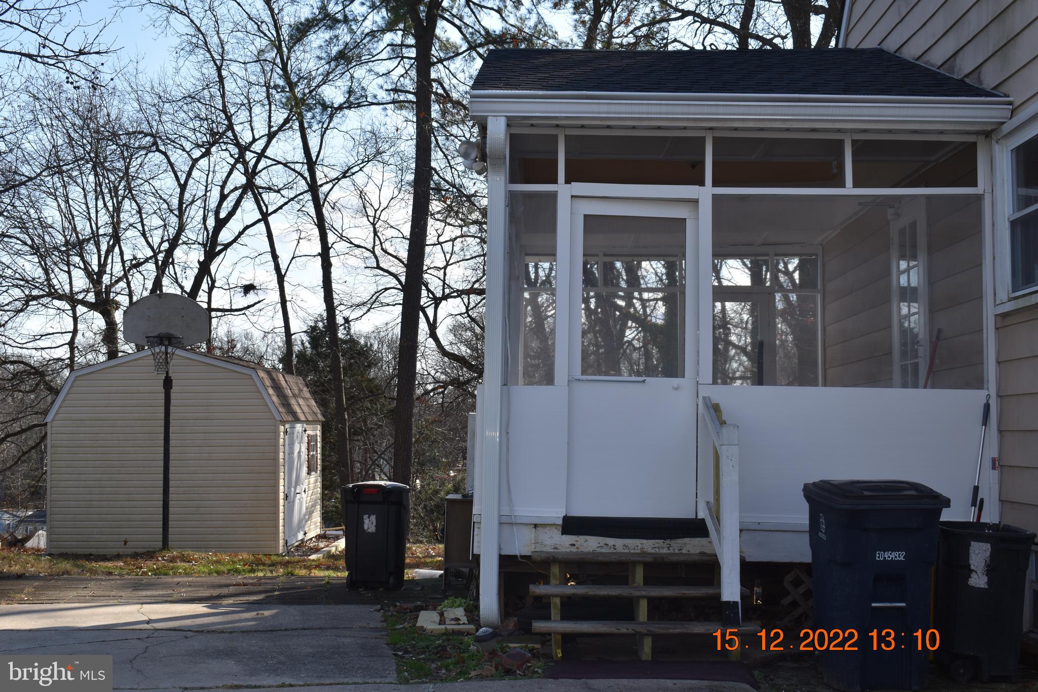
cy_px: 346
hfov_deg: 43.6
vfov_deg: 29.9
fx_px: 1297
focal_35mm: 45
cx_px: 519
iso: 100
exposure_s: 1/200
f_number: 10
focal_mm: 30
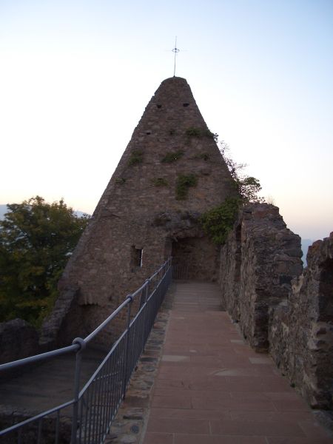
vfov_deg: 52.6
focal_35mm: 35
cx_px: 166
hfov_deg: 40.7
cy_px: 222
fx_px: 449
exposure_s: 1/60
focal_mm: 5.8
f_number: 2.6
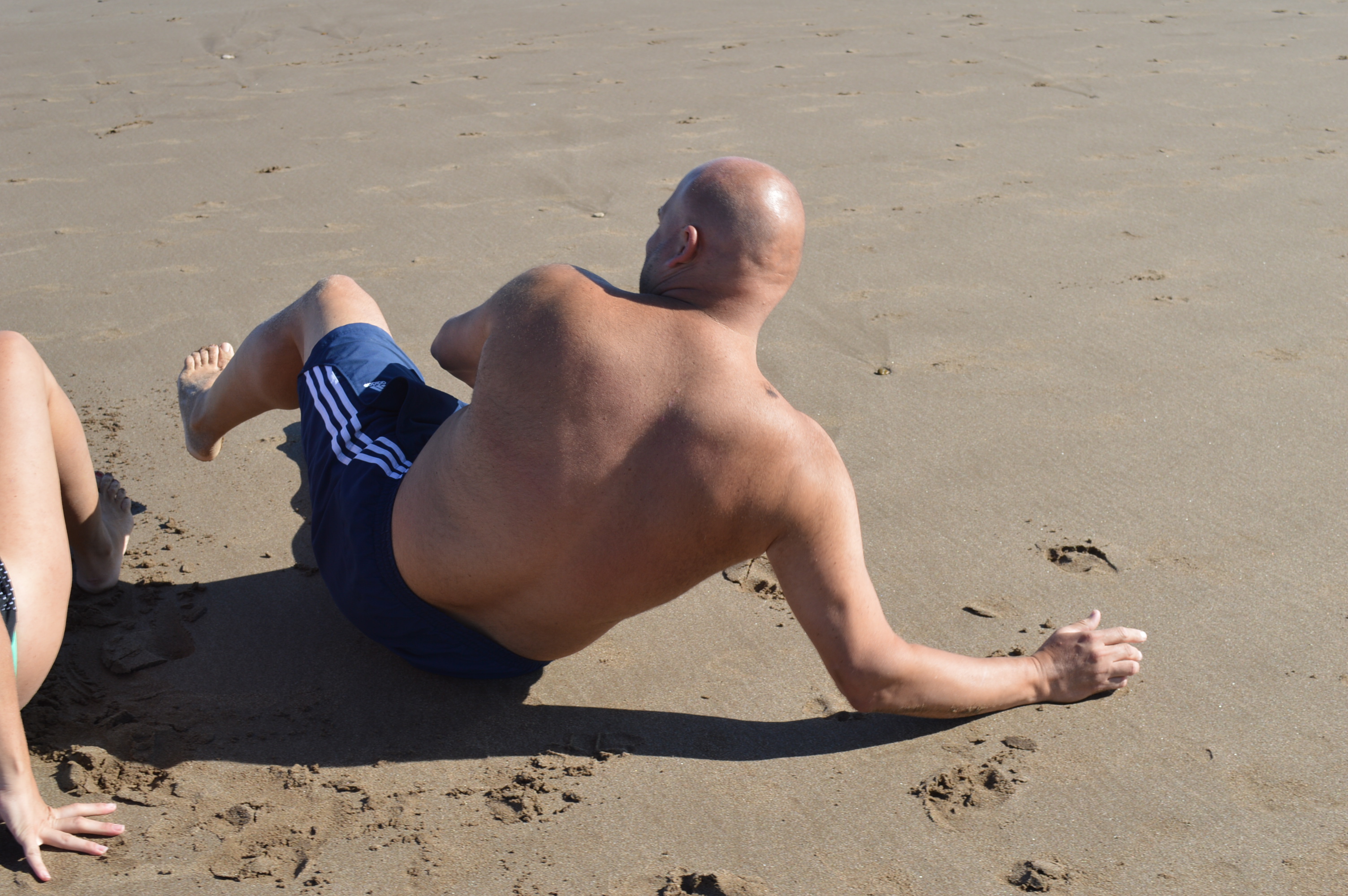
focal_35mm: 48
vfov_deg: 28.0
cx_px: 674
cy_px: 448
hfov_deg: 41.1
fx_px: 1796
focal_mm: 32
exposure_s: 1/200
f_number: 7.1
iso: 100
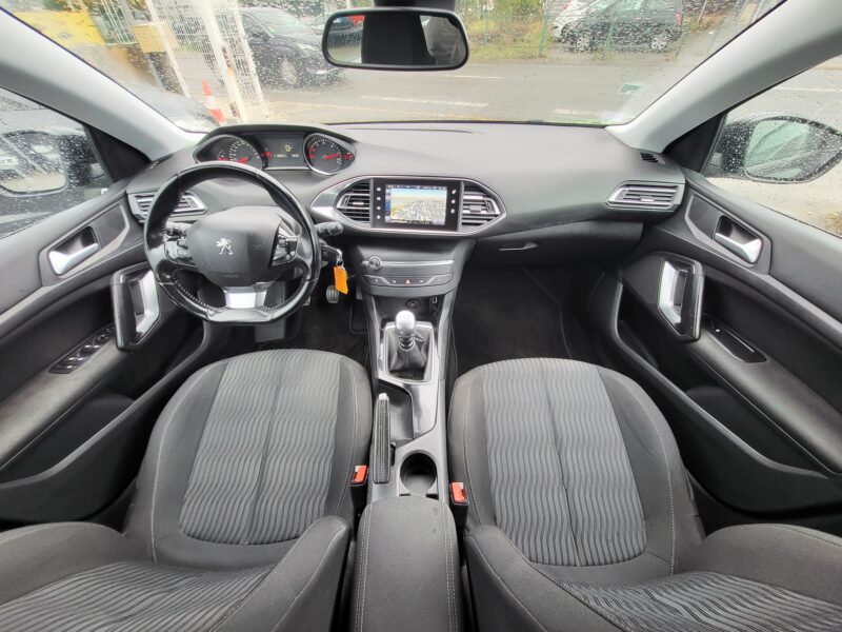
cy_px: 316
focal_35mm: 13
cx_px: 421
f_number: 2.2
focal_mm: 1.74
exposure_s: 1/50
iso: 100
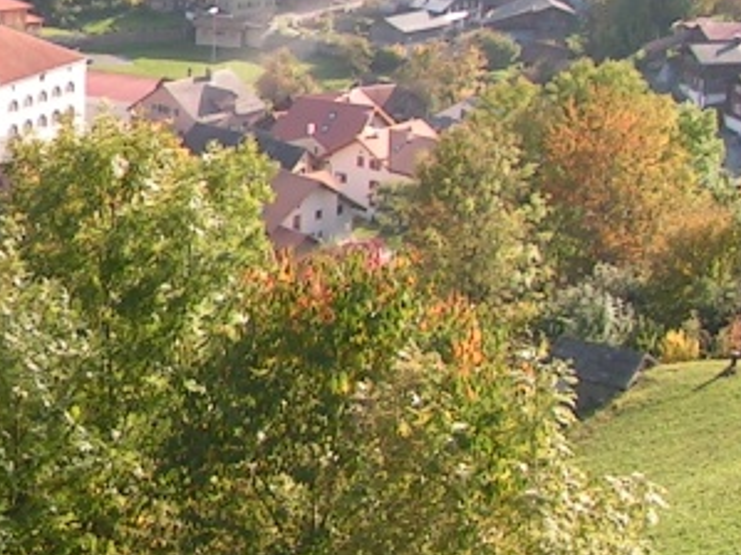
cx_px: -322
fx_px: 2782
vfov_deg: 11.4
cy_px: 154
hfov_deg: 14.3
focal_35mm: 130
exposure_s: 1/125
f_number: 5.6
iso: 50
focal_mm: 5.8
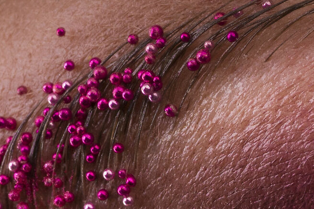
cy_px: 316
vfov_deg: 2.8
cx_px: 433
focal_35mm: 495
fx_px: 4312
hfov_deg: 4.2
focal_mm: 90
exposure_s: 1/250
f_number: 18
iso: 200
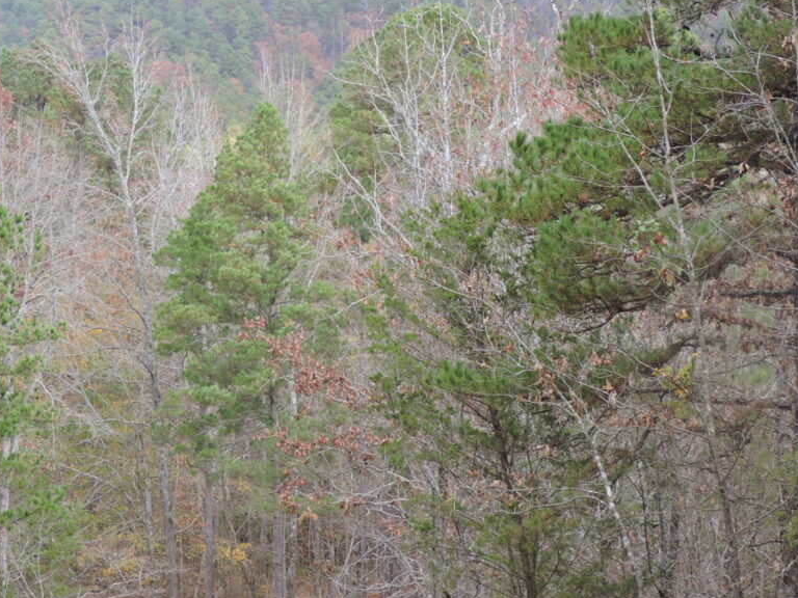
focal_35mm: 120
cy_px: 202
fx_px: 2766
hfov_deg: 16.4
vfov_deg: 12.3
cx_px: 285
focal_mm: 16.1
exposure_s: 1/125
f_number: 4.1
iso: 100
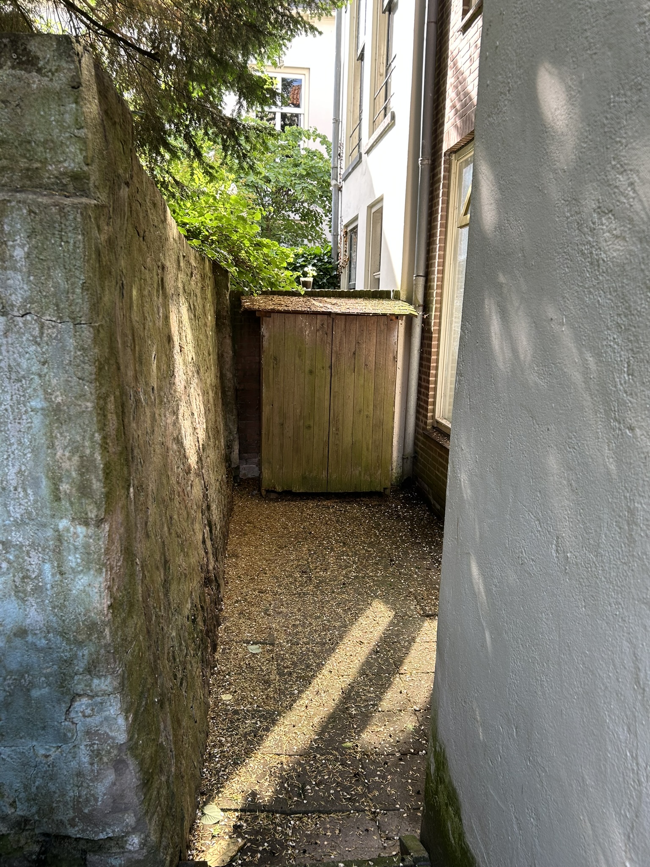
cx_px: 325
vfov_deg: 67.3
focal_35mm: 26
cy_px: 434
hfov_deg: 53.1
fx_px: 651
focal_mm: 5.7
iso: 40
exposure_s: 1/129
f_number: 1.5
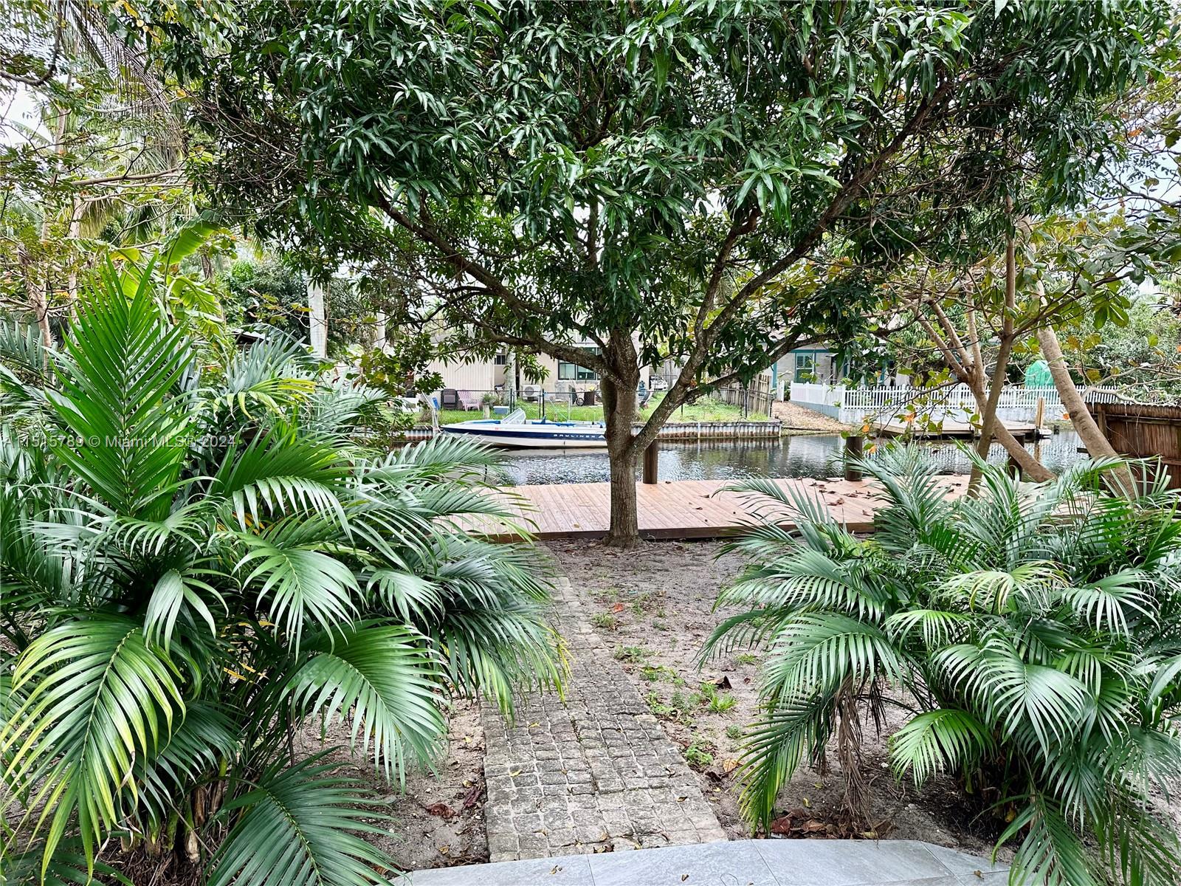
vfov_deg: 56.8
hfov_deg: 71.6
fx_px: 819
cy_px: 443
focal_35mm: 24
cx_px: 590
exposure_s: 1/319
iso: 80
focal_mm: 6.86
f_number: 1.78
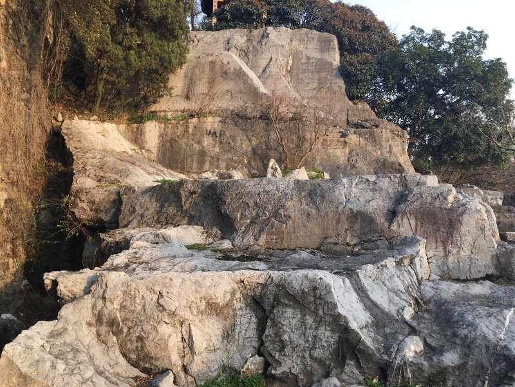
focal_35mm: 29
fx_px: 431
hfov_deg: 61.7
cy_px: 194
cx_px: 258
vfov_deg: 48.2
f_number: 2.2
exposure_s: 1/212
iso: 25
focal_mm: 4.15
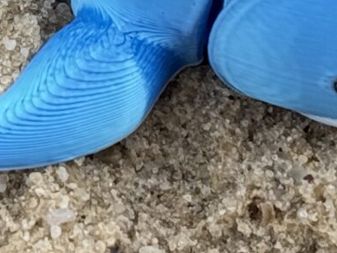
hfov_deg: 6.2
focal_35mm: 316
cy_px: -161
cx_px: -10
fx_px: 3077
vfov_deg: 4.7
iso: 80
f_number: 1.78
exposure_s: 1/455
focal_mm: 6.76
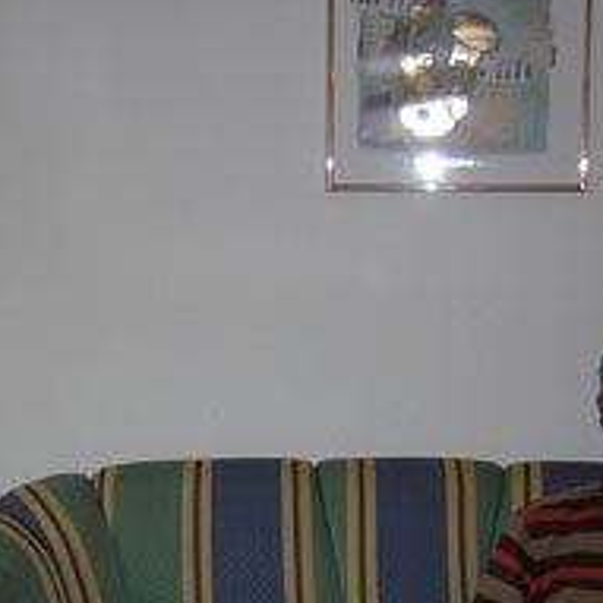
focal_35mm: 75
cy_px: 505
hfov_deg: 23.1
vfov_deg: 22.7
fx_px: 1478
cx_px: 278
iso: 100
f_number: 2.6
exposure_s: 1/60.1
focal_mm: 4.7
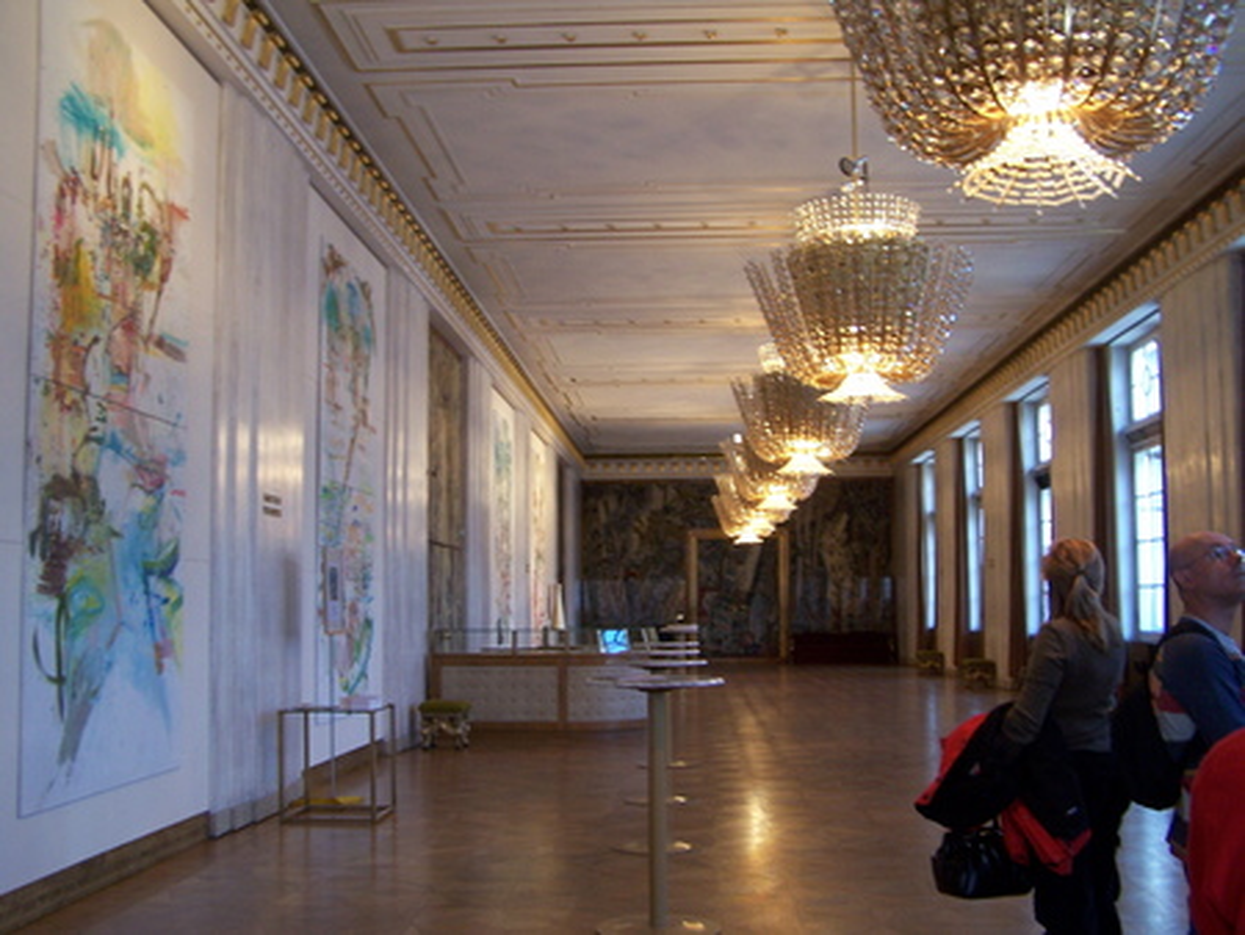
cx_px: 622
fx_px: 1367
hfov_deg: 49.0
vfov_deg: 37.8
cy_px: 468
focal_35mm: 38
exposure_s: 1/8
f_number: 2.8
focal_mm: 6.3
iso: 140
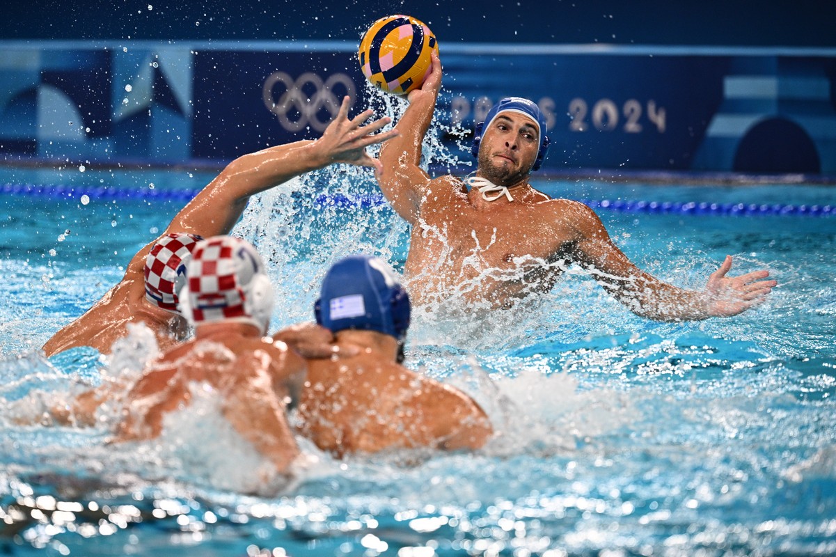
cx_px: 418
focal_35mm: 240
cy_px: 278
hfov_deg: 8.6
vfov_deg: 5.7
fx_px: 5571
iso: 1600
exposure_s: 1/1000
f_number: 4
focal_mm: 240
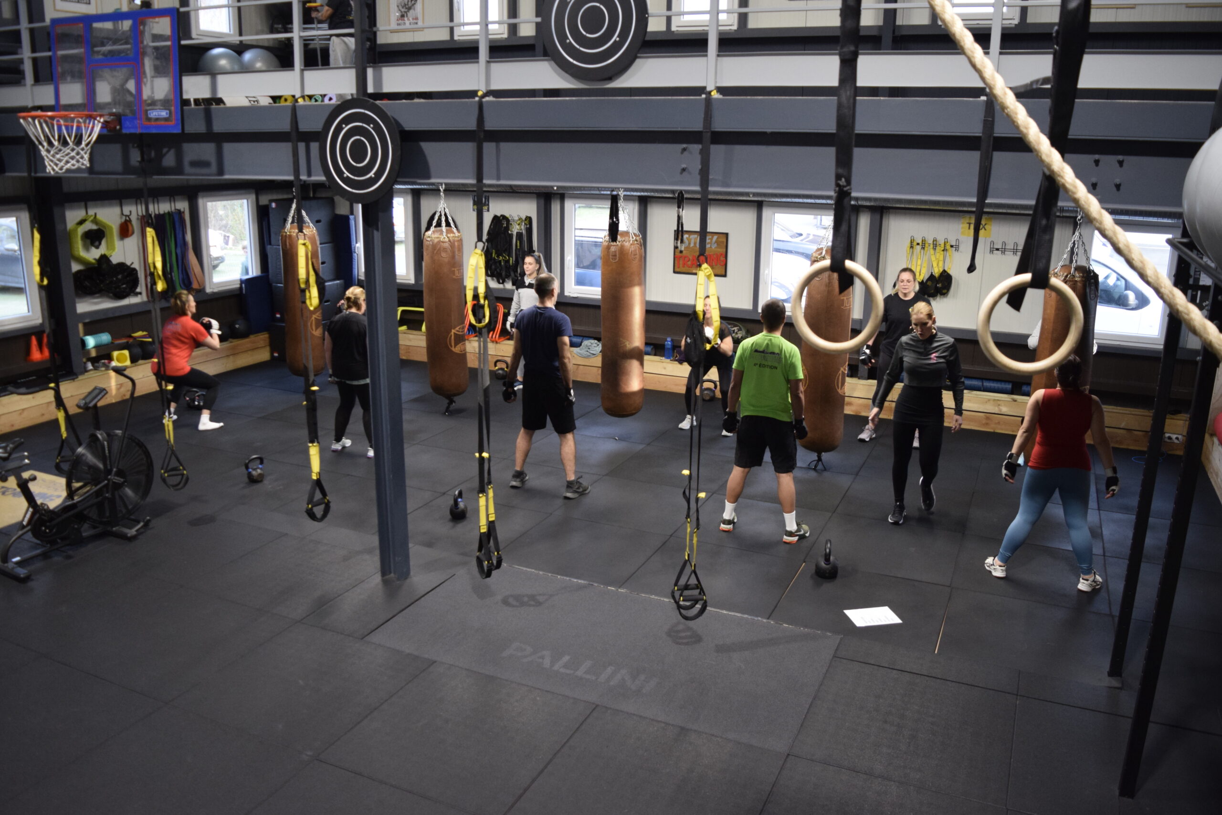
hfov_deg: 67.4
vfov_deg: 47.9
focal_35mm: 27
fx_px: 916
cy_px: 408
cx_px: 611
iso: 1100
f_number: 3.5
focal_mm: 18
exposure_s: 1/60
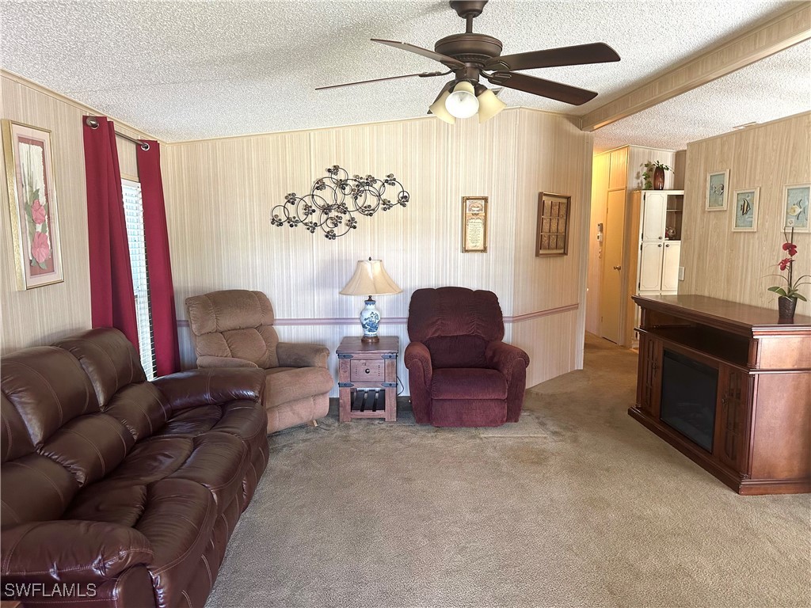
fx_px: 562
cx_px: 406
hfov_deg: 71.6
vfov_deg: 56.8
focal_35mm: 24
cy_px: 304
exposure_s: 1/60
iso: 250
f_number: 1.78
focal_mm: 6.86
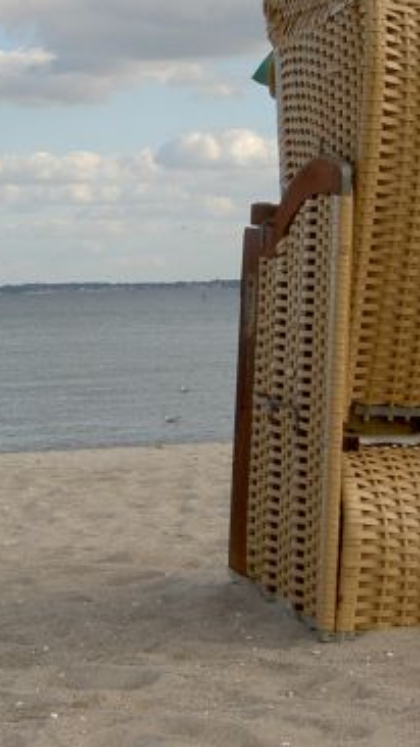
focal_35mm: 112
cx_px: 165
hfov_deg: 10.8
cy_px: 151
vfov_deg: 18.9
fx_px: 2216
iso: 50
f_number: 5.7
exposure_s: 1/250
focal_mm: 7.7
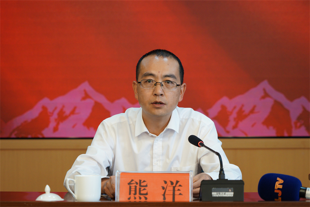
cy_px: 104
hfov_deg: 21.7
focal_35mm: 94
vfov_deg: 14.5
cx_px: 155
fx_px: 809
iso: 1250
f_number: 5.6
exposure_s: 1/100
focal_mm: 94
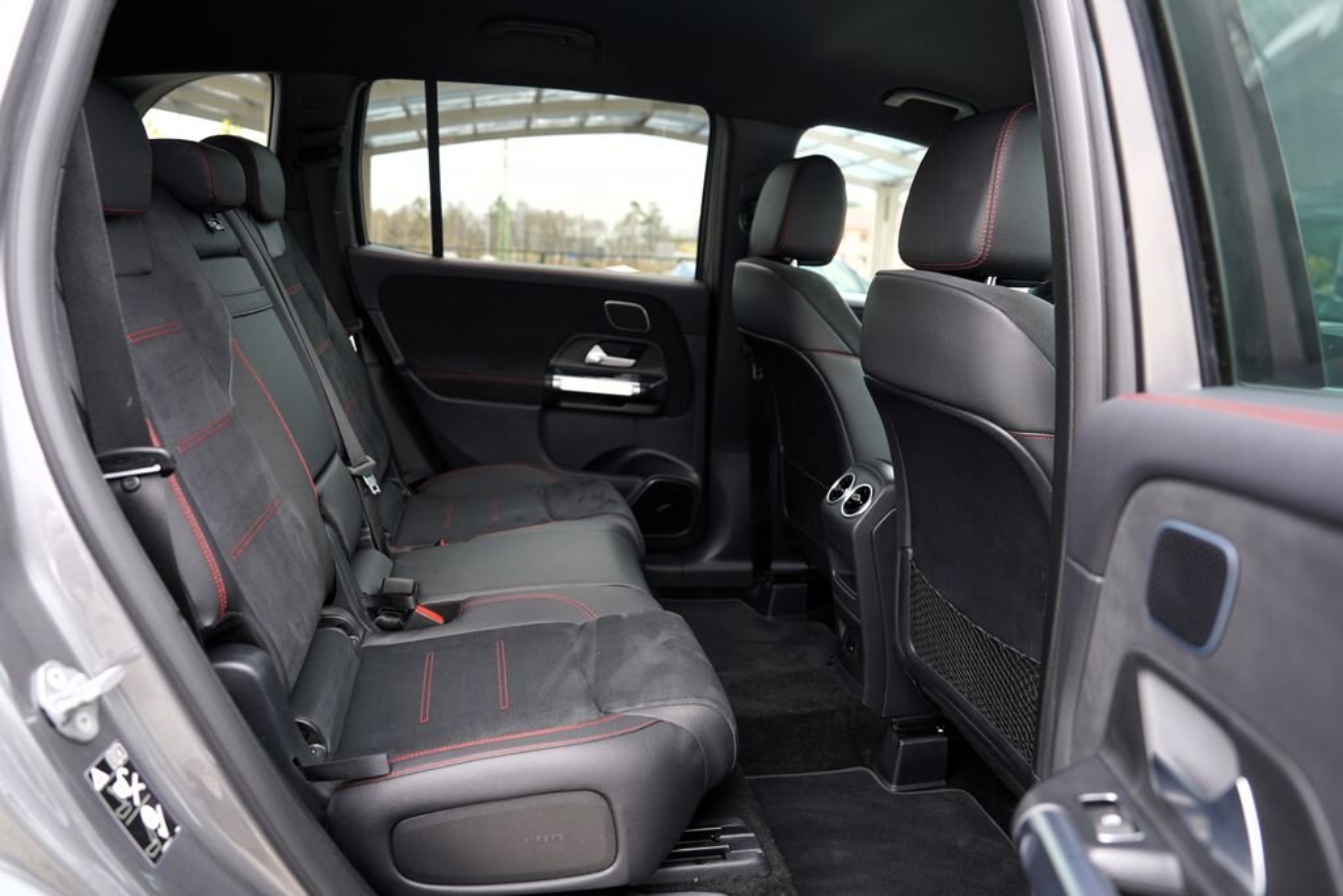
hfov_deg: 73.7
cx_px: 672
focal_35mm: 24
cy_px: 448
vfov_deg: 53.1
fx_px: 895
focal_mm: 24
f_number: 3.2
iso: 100
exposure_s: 1/40
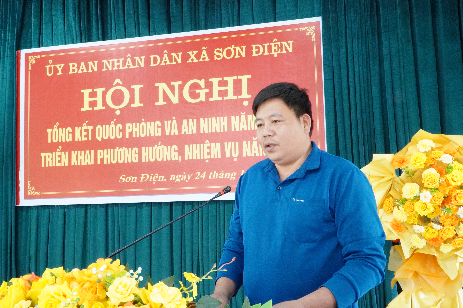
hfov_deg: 57.3
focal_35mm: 33
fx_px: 424
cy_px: 154
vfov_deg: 39.9
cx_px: 232
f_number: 20
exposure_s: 1/15
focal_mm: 22
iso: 10000
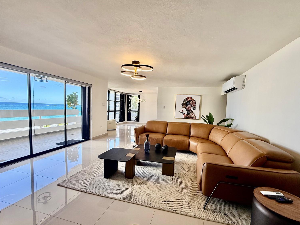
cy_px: 117
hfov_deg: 98.0
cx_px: 160
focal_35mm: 15
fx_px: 130
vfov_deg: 81.7
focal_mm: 2.22
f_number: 2.2
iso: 100
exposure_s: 1/120
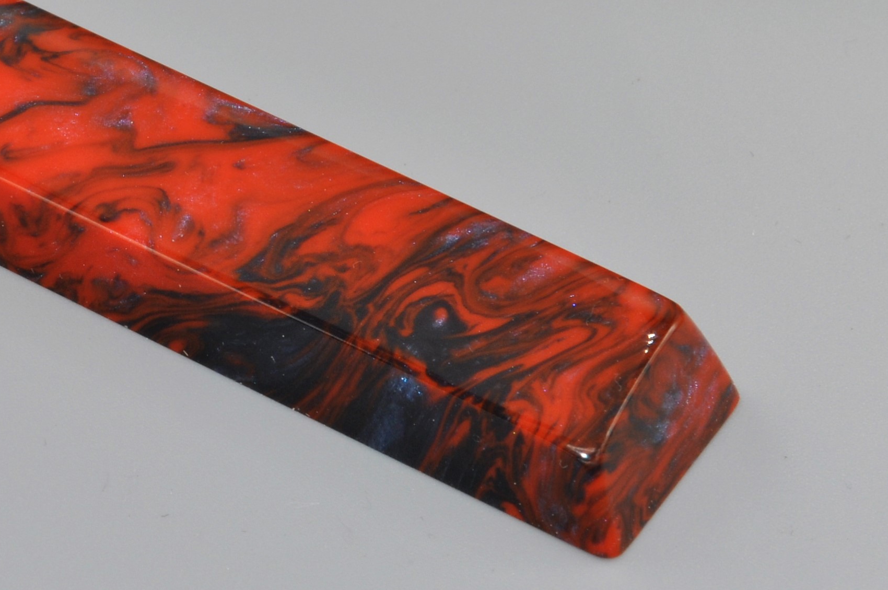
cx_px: -66
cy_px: 75
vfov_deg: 7.8
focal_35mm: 174
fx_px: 4287
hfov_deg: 11.7
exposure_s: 1/30
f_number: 19
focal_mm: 46
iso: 250
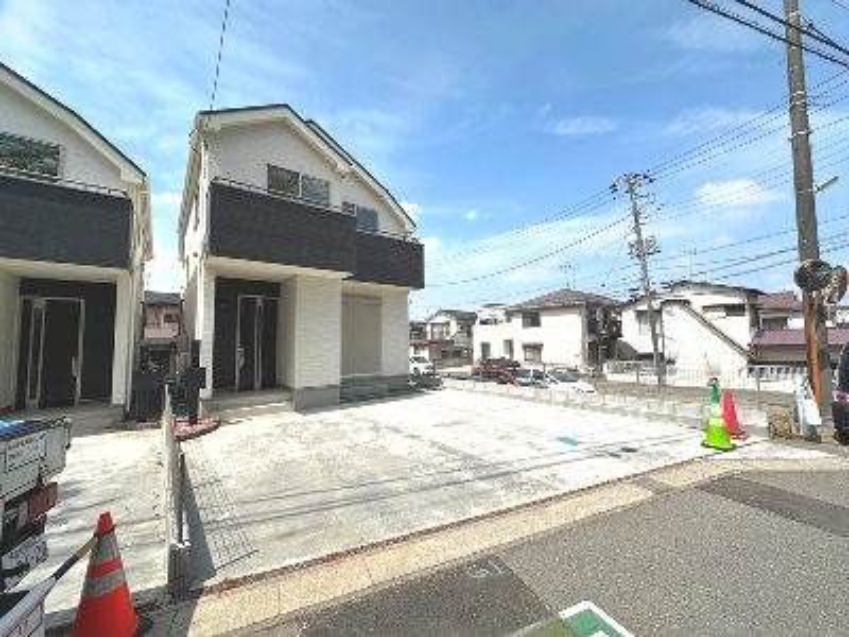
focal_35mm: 14
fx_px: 343
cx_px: 424
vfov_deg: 85.7
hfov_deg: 102.1
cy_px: 318
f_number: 2.2
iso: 50
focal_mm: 2.22
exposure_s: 1/2959
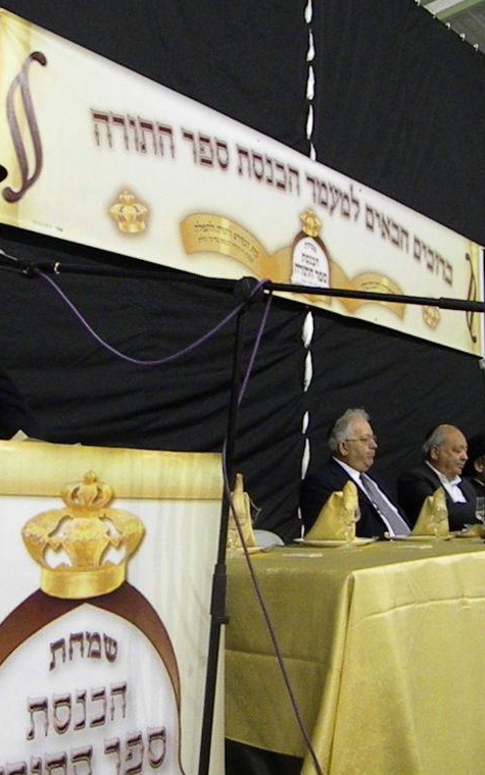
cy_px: 385
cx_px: 242
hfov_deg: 32.0
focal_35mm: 40
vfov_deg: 49.3
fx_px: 846
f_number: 3.5
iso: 1177
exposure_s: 1/62.7
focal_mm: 5
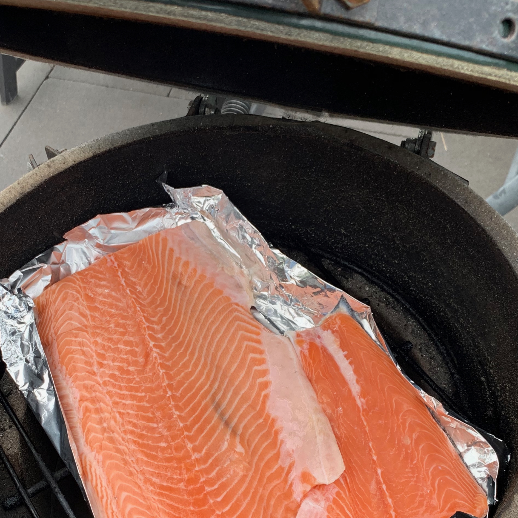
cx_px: 234
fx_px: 830
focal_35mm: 49
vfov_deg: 34.1
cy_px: 372
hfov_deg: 34.7
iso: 25
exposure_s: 1/122
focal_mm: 4.25
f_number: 1.8
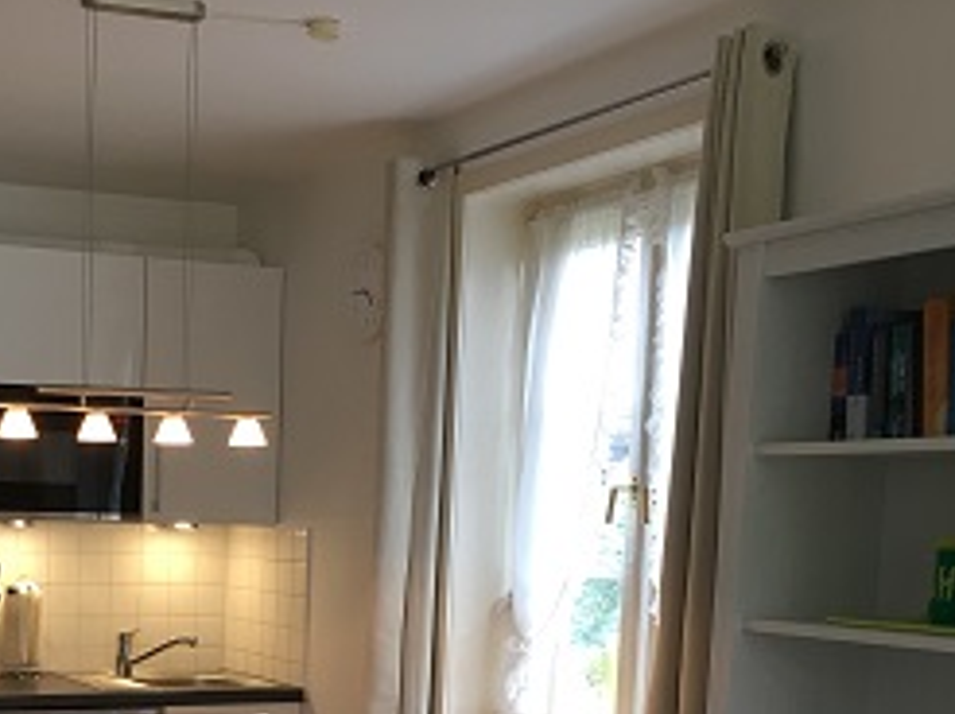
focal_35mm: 59
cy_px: 704
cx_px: 214
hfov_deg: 32.0
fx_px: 1626
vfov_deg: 23.8
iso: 32
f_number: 2.2
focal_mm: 4.15
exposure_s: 1/17
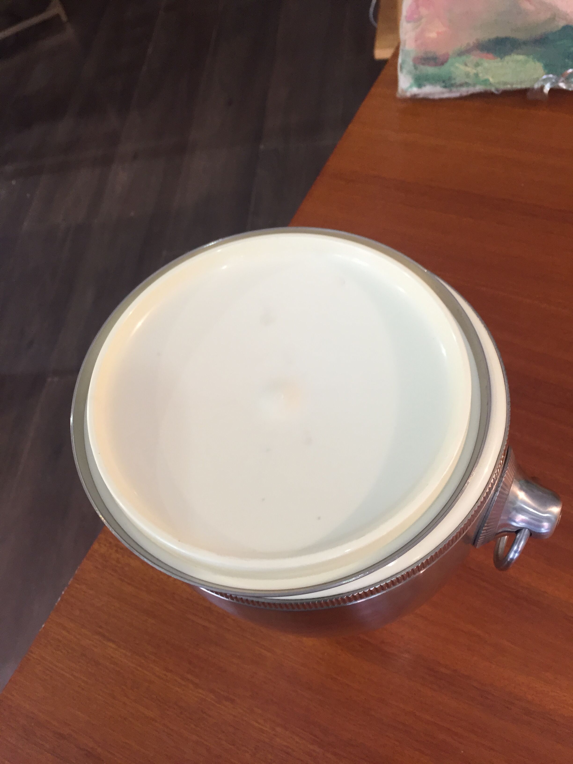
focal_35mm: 29
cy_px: 382
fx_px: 640
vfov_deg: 61.7
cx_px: 286
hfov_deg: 48.2
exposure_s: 1/33
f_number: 2.2
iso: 64
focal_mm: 4.15
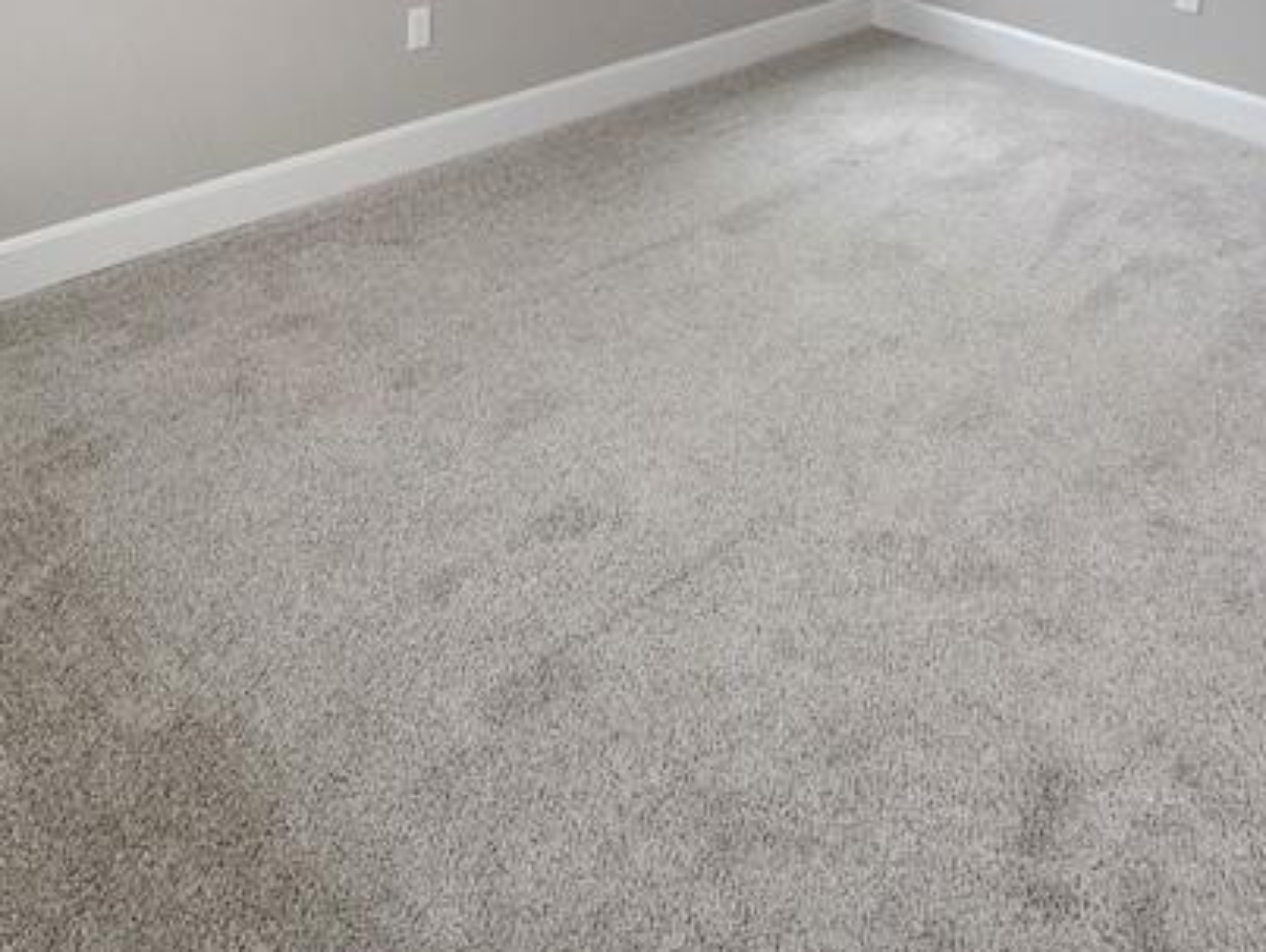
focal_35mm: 33
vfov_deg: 35.1
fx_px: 1208
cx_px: 543
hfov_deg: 55.1
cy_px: -160
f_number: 2.2
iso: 250
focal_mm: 1.7
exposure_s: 1/60
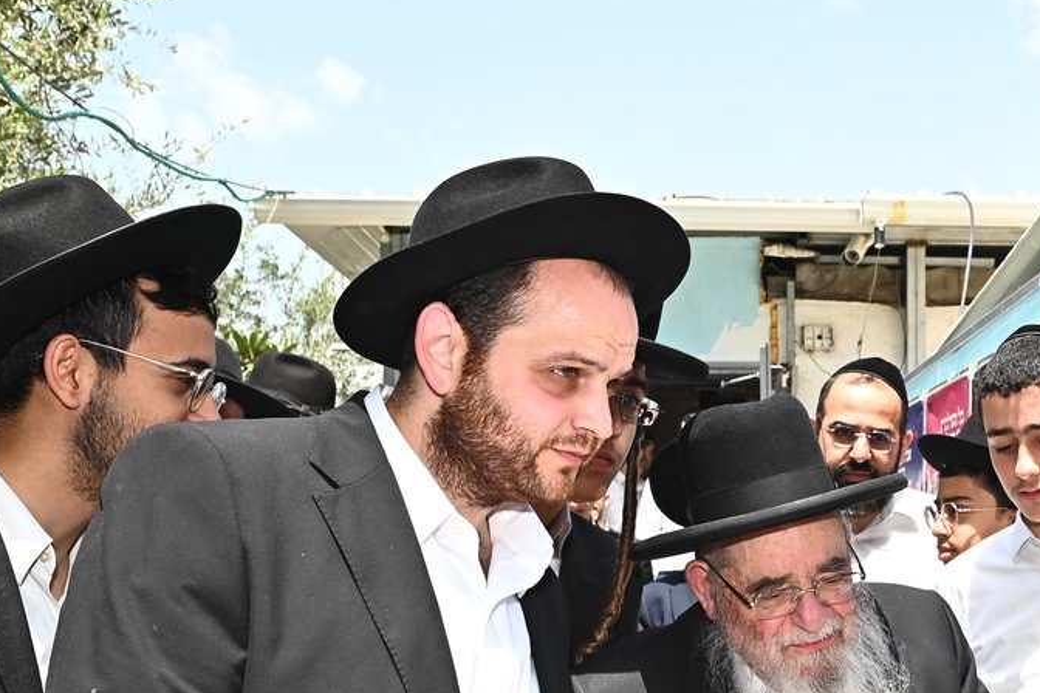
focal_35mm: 50
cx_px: 803
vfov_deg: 25.7
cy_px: 689
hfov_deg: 38.4
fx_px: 1444
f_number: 9
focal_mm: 24
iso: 250
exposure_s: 1/200
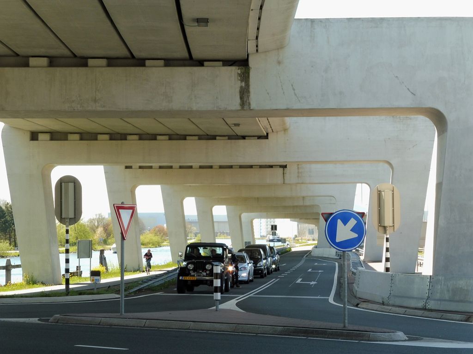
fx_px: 1311
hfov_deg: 20.5
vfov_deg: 15.4
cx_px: 236
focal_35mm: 96
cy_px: 177
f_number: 6.3
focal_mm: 17.1
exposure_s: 1/125
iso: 100
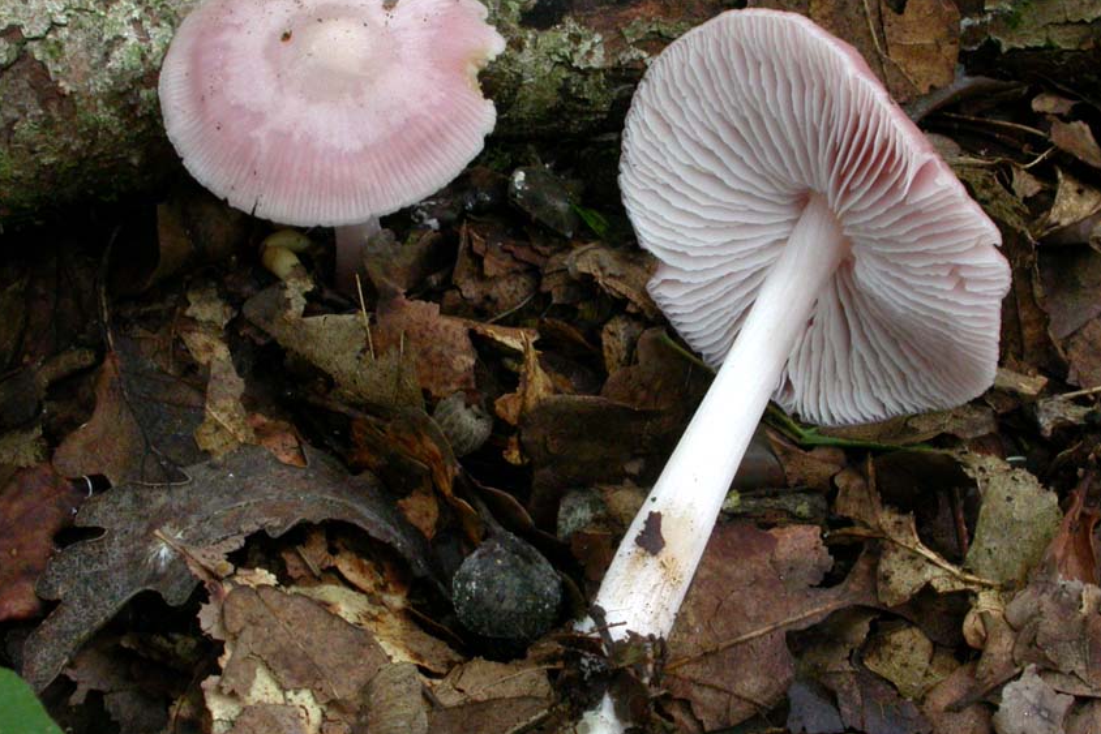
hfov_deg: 23.1
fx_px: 2692
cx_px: 548
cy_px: 349
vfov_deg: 15.5
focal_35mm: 88
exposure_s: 1/2
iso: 200
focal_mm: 17.5
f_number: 10.3
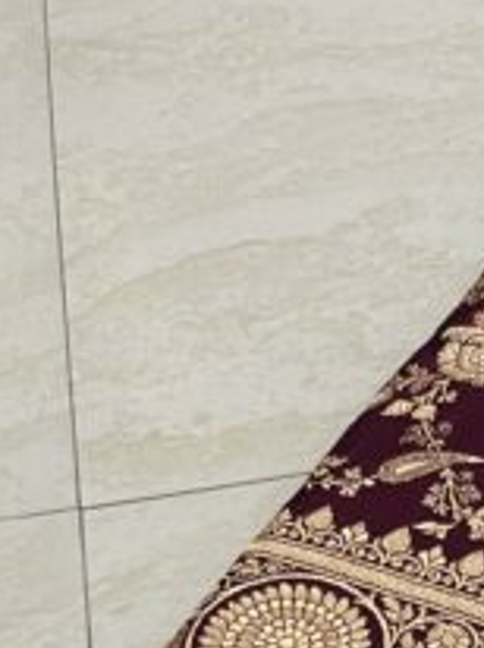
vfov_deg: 17.2
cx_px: 789
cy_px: 1029
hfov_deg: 13.5
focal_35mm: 101
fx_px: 1887
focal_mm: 5.1
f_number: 1.6
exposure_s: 1/50
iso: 80
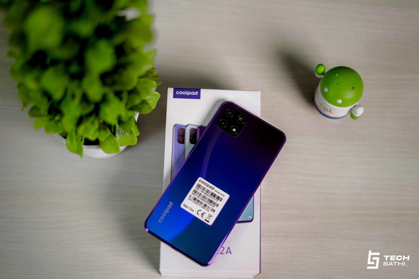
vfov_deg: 27.0
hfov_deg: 39.6
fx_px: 582
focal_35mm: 50
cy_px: 140
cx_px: 210
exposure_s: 1/125
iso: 200
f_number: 1.8
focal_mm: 50
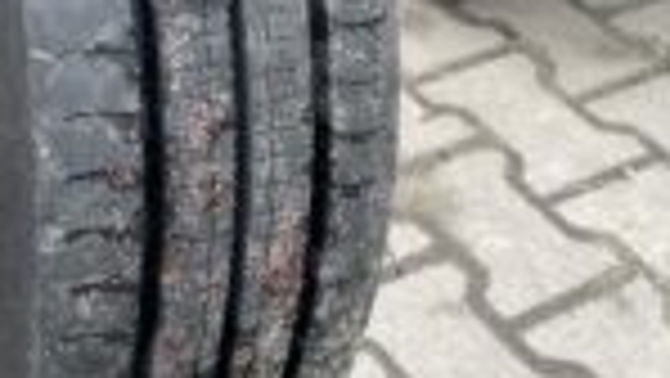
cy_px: -70
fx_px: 1458
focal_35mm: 82
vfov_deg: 14.3
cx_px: 94
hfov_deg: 25.3
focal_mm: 4.2
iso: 32
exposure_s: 1/125
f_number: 1.6
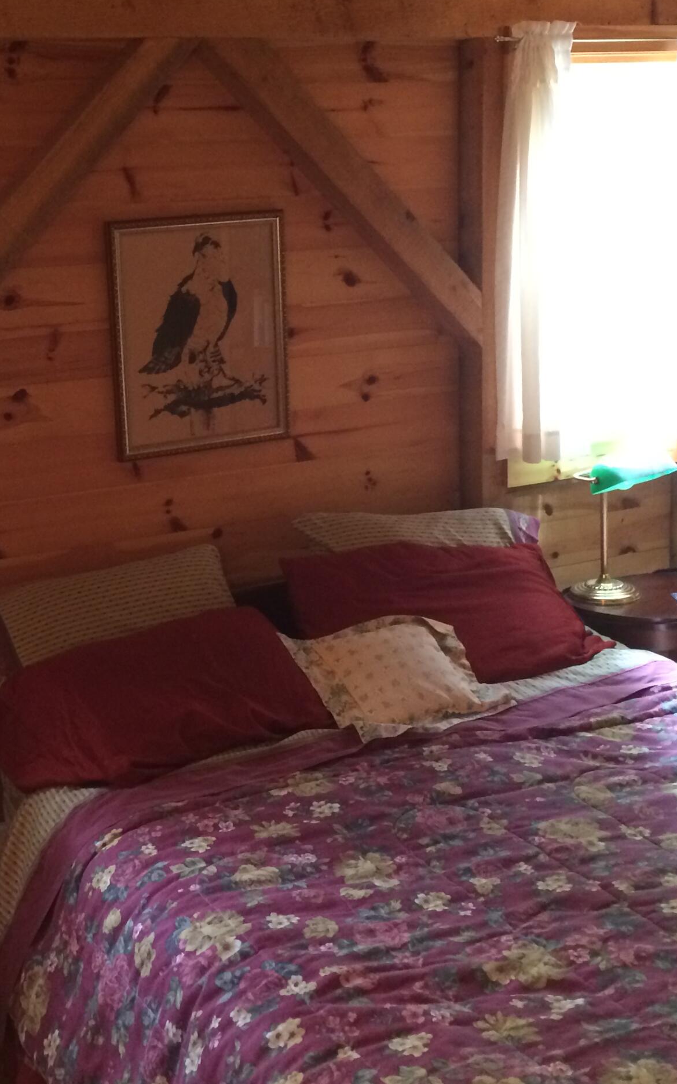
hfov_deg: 25.2
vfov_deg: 39.4
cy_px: 441
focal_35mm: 51
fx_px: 1506
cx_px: 219
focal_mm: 4.12
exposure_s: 1/24
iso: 320
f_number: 2.2
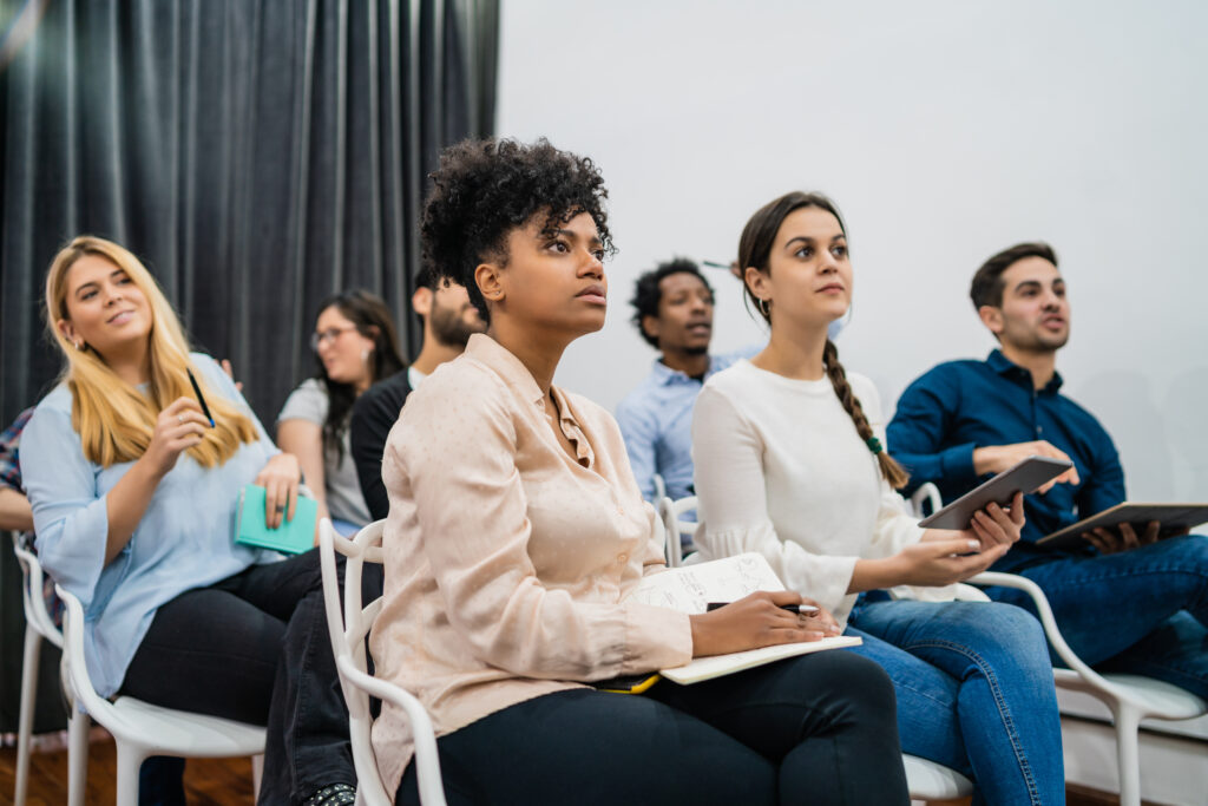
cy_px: 403
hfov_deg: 54.4
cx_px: 604
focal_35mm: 35
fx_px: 1175
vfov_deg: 37.9
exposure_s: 1/80
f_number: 2
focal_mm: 35
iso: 100
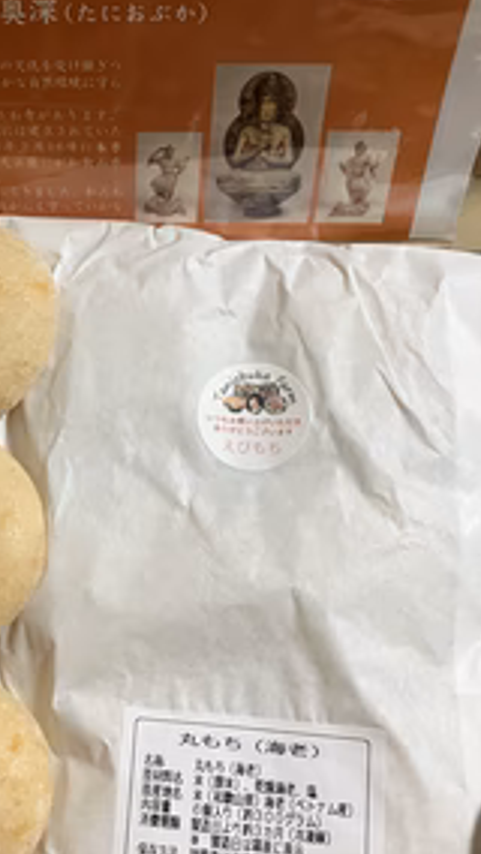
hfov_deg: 27.0
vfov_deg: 47.3
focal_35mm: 43
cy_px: 433
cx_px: 66
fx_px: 974
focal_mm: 3.99
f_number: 1.8
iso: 125
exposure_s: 1/60
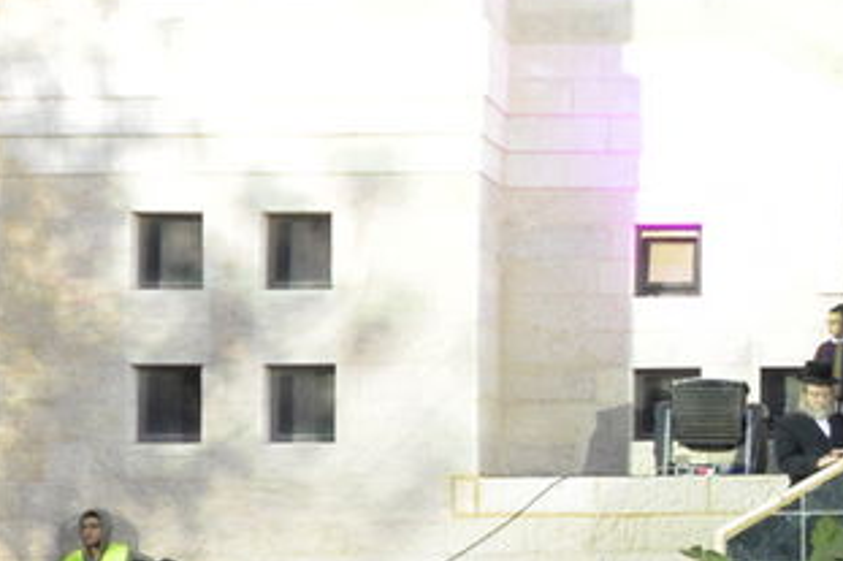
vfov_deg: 12.7
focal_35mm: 108
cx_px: 1193
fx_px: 2528
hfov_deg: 17.4
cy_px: 318
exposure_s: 1/100
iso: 2000
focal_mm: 24
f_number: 3.2
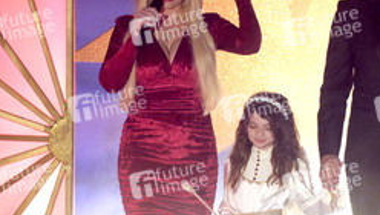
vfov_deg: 1.3
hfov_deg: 2.3
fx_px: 9581
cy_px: 143
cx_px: 281
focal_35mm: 950
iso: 12800
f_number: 5.6
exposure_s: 1/500
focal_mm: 500
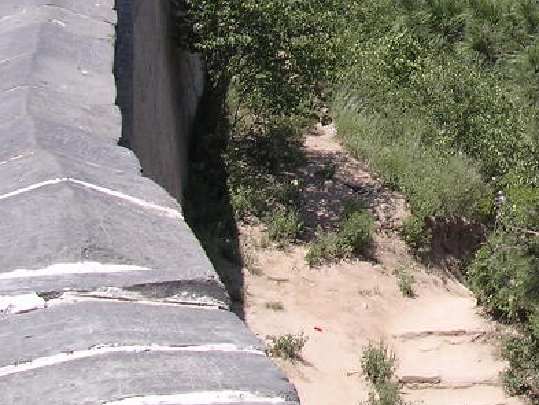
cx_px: 647
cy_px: -84
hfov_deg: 18.8
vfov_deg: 14.5
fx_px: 1542
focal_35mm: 99
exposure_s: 1/195
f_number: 5.6
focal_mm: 5.8
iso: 100
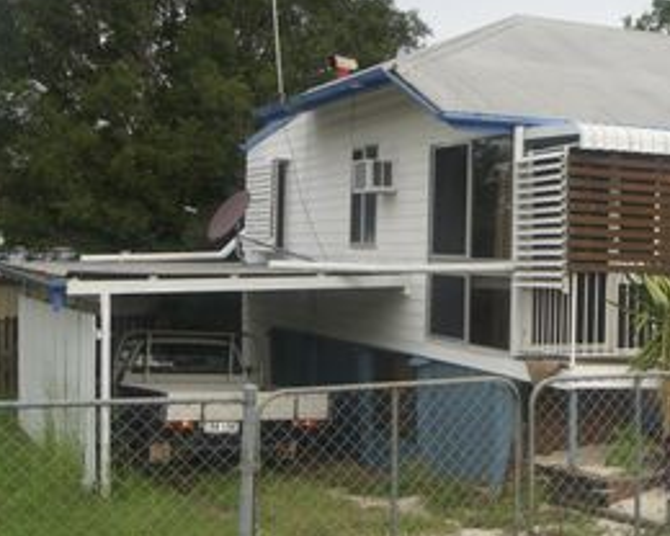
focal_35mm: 56
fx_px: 1110
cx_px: 593
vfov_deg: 27.1
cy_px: 249
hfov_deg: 32.1
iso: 320
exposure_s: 1/160
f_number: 9
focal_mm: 22
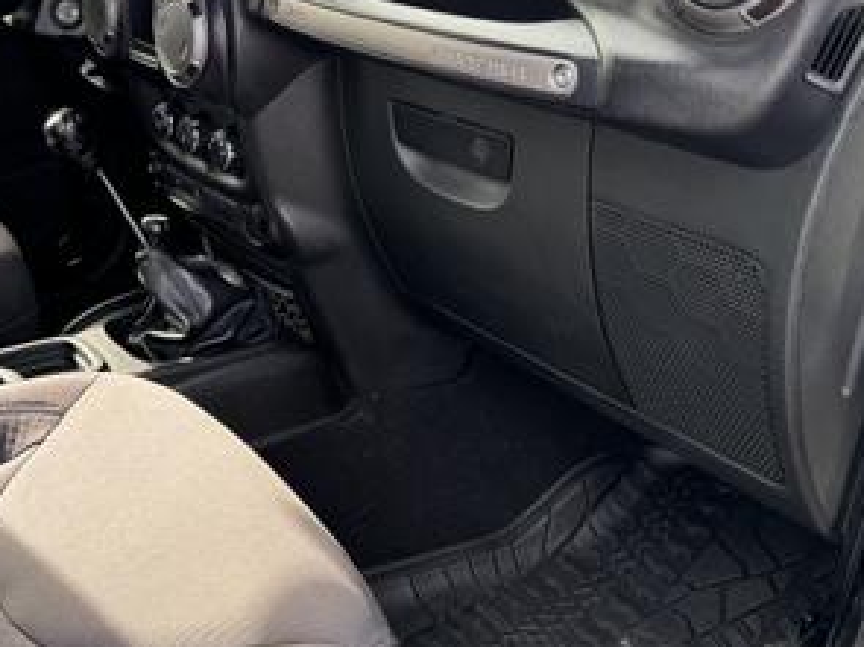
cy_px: 284
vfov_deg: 35.1
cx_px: 211
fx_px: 1023
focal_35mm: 41
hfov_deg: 44.2
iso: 80
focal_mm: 6.86
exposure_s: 1/127
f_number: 1.78
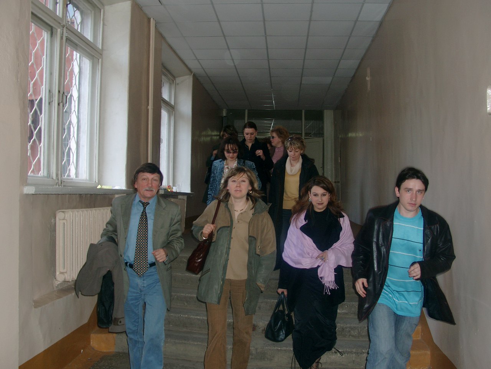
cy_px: 184
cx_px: 246
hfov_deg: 54.0
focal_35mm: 34
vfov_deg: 41.8
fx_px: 482
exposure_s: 1/60
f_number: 2
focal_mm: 7.13
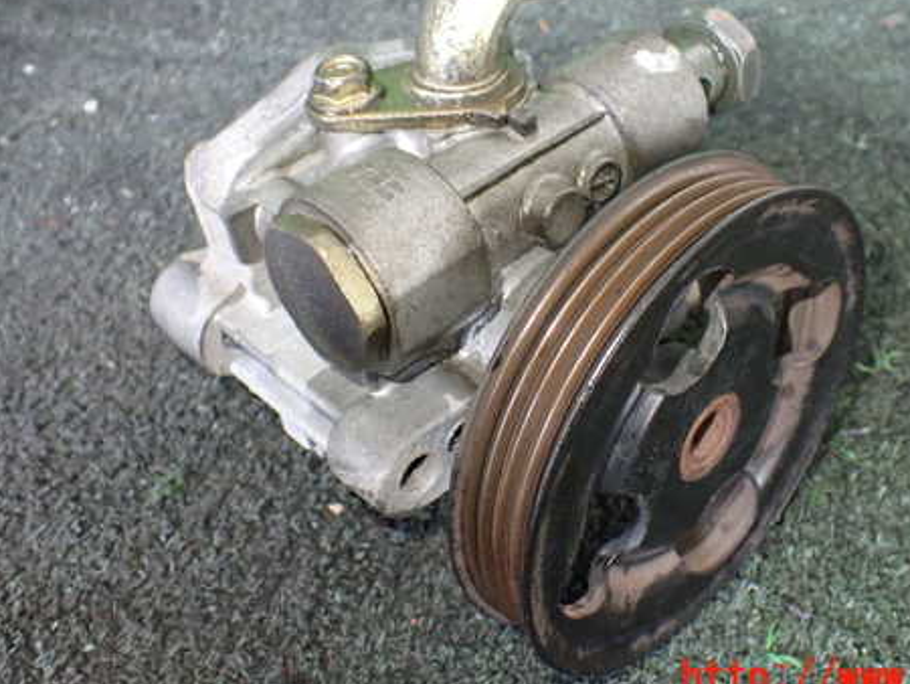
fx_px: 1052
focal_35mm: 40
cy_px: 249
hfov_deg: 46.6
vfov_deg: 35.8
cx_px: 532
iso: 800
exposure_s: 1/50
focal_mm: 5.4
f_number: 2.3
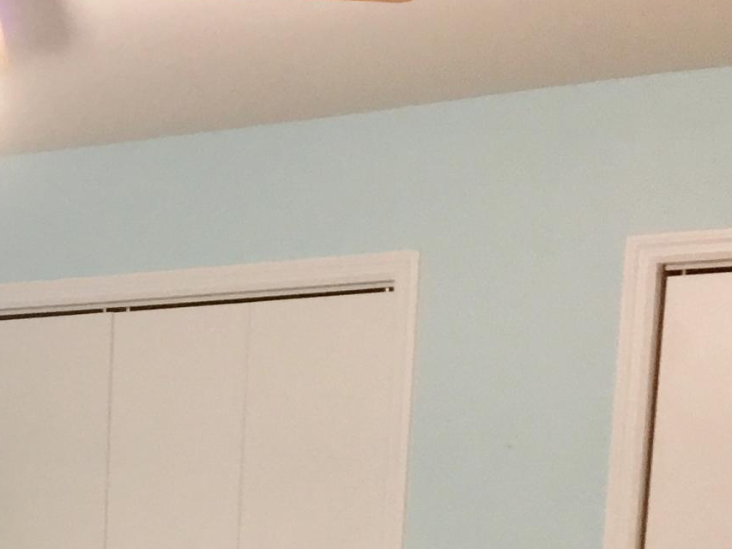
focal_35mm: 102
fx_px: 2157
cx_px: -365
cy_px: 928
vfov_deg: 13.3
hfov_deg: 17.4
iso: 200
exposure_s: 1/20
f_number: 2.2
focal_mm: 4.15
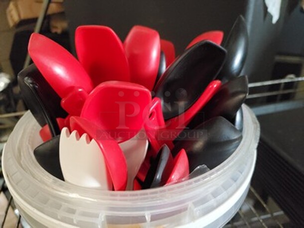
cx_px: 152
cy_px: 114
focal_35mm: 26
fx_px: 228
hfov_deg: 67.3
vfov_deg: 53.1
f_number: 1.5
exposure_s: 1/60
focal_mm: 4.3
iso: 1600
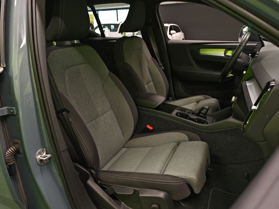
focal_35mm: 27
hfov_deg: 65.3
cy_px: 104
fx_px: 218
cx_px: 140
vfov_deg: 51.4
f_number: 1.4
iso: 500
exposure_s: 1/250
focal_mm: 6.83
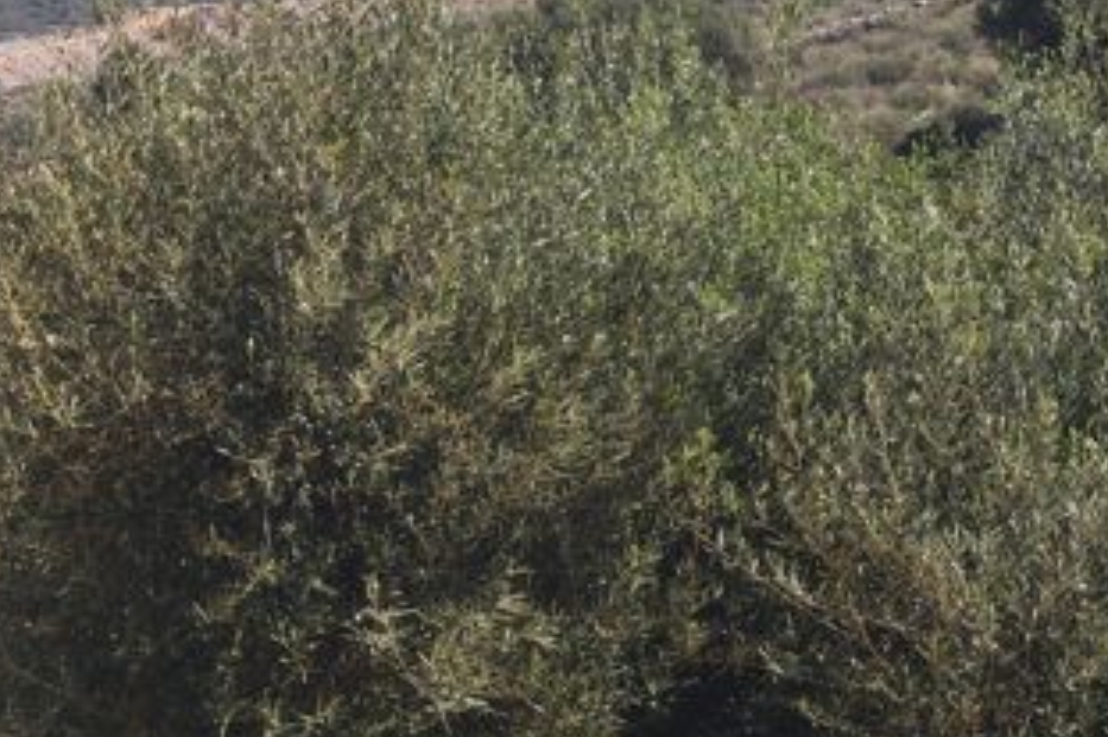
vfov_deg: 8.3
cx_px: 73
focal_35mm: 165
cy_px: 57
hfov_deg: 12.3
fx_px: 5075
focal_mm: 7.1
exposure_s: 1/479
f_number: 1.9
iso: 50
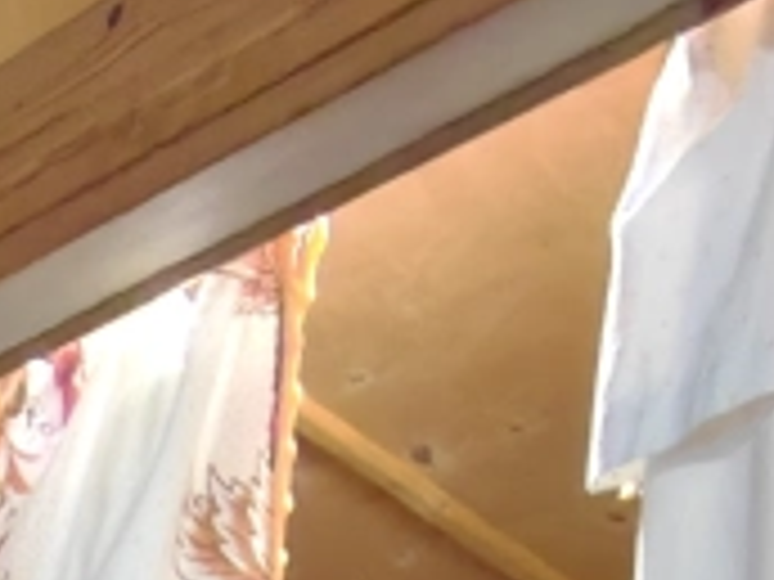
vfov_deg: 9.1
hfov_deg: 14.5
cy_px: 2106
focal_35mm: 95
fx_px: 2124
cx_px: -1022
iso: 640
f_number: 2.2
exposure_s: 1/16.7
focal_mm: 1.95
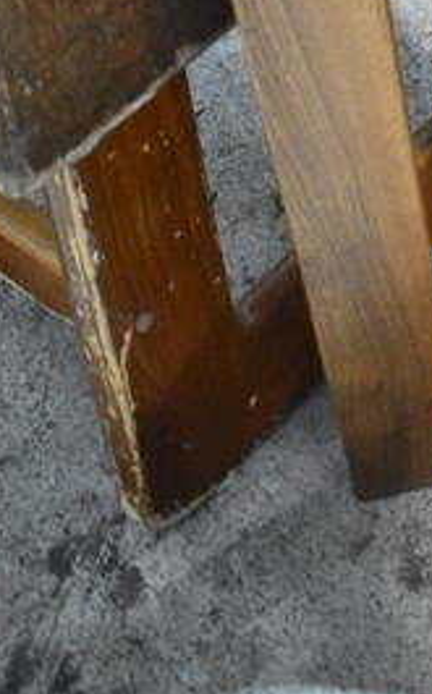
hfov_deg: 12.6
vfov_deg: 19.9
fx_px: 1794
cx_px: 767
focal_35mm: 95
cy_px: -242
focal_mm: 18
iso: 2500
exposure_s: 1/30
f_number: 3.5
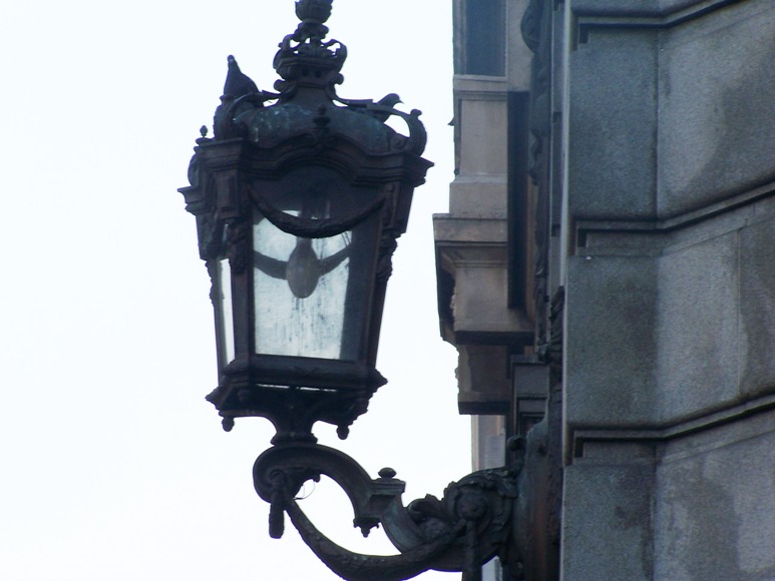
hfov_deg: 8.3
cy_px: 290
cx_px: 388
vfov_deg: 6.2
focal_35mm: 238
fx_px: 5329
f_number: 8
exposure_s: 1/60
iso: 80
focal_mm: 39.5
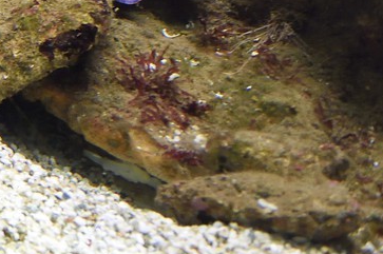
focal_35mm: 128
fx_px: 1360
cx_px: -428
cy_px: -227
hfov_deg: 13.3
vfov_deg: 10.0
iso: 2500
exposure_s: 1/30
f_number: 5
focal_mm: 29
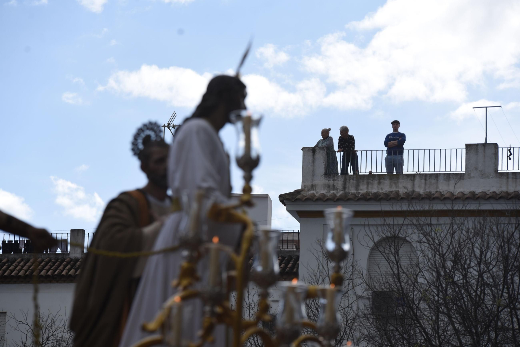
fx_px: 2529
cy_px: 174
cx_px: 260
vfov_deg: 7.9
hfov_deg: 11.7
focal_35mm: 175
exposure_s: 1/640
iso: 100
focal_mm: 175
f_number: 5
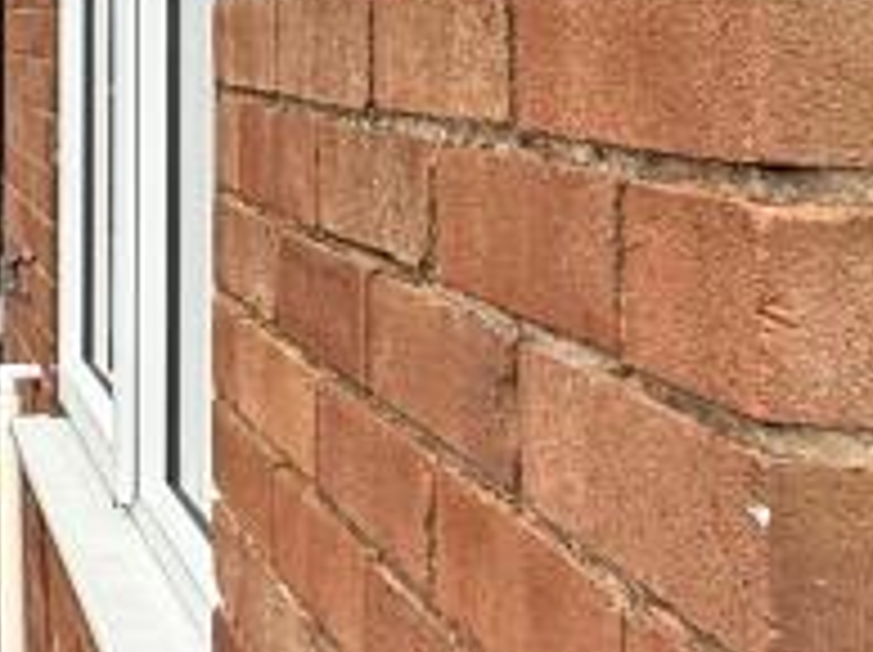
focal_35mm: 74
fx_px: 1864
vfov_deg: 19.0
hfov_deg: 19.2
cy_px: -67
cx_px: -742
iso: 50
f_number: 2.2
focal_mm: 2.22
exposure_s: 1/424
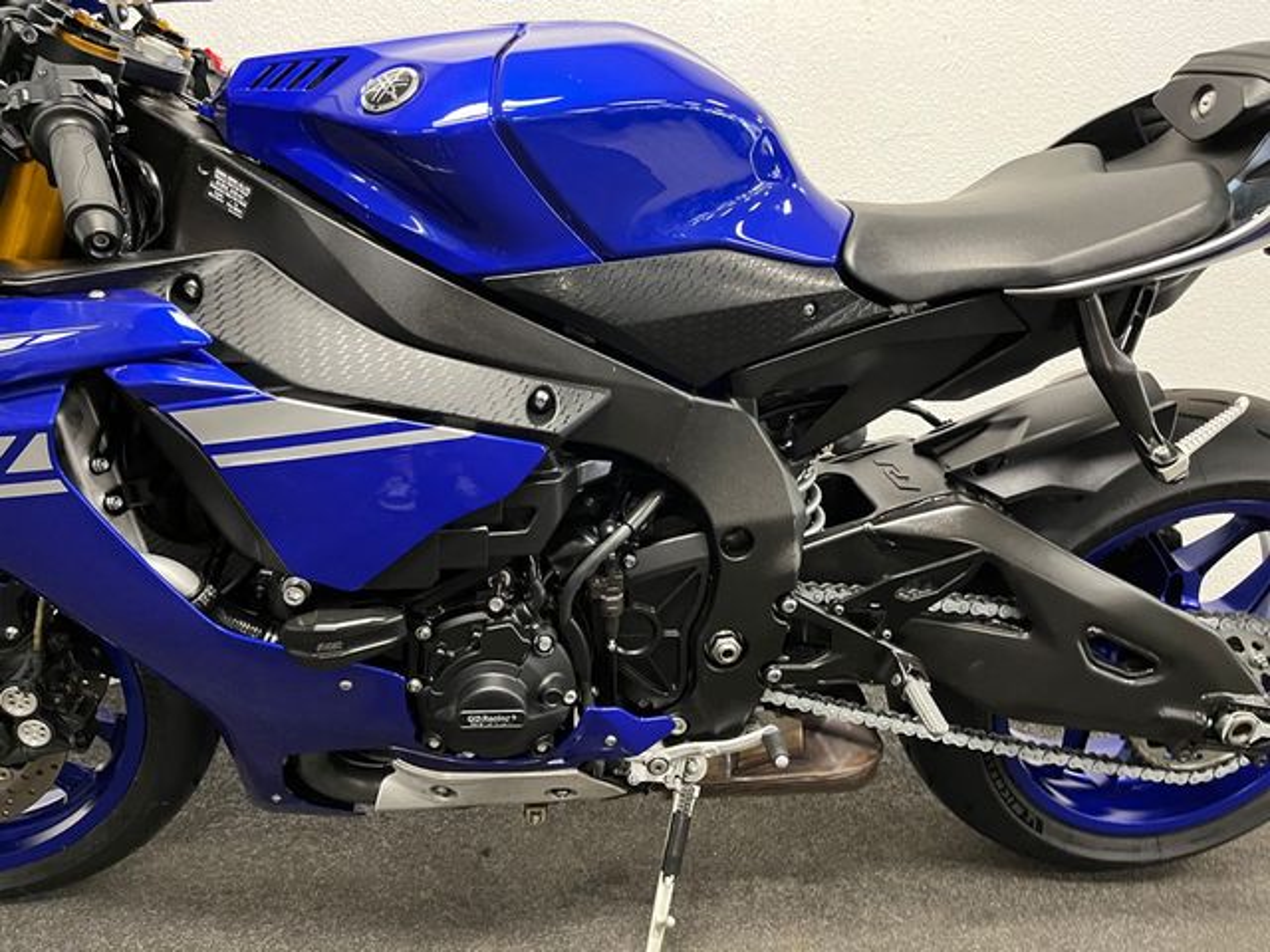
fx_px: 954
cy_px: 476
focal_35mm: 26
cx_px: 635
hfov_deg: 67.3
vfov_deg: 53.1
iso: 500
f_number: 1.6
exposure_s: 1/33
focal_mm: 5.1
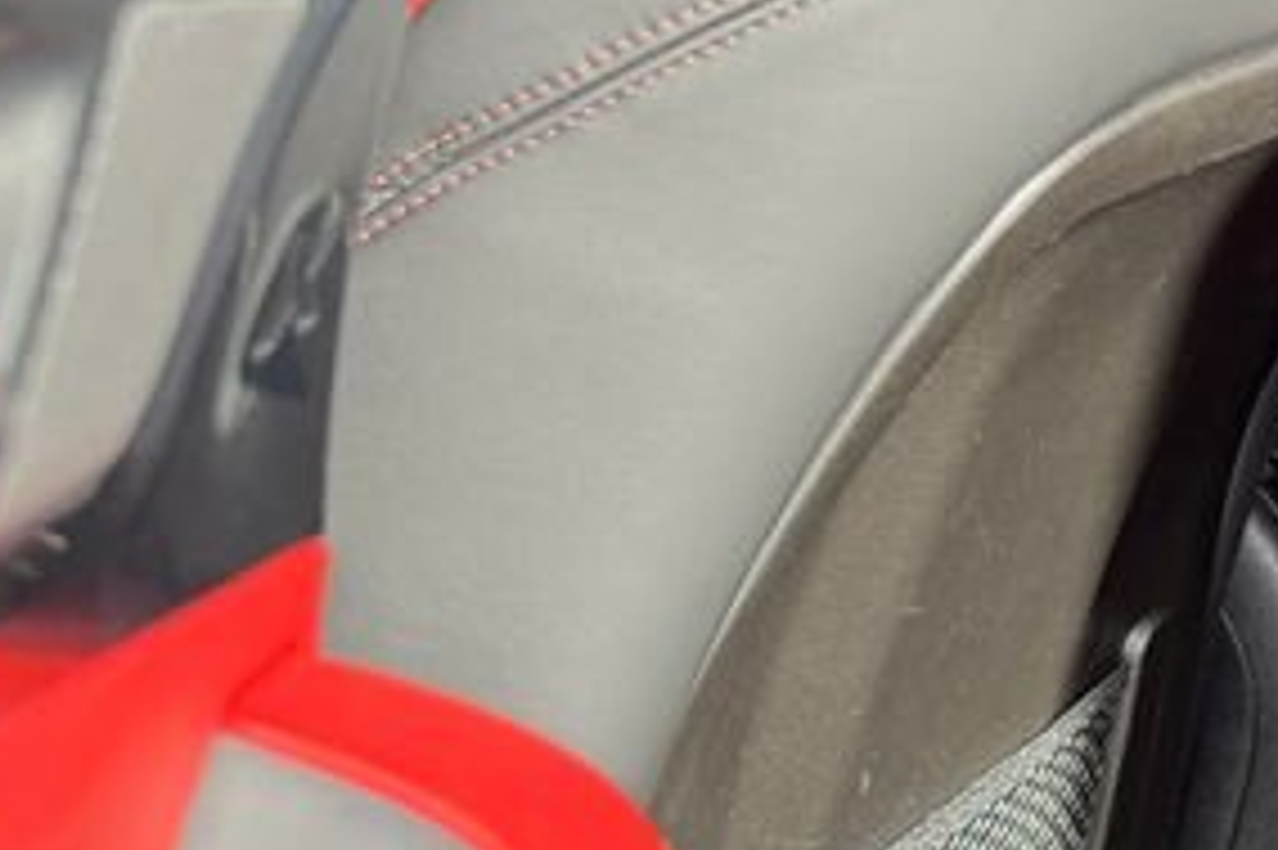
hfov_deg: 18.3
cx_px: 2241
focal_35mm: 90
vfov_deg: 15.1
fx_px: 3193
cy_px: 247
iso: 160
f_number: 1.78
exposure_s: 1/225
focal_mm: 6.76
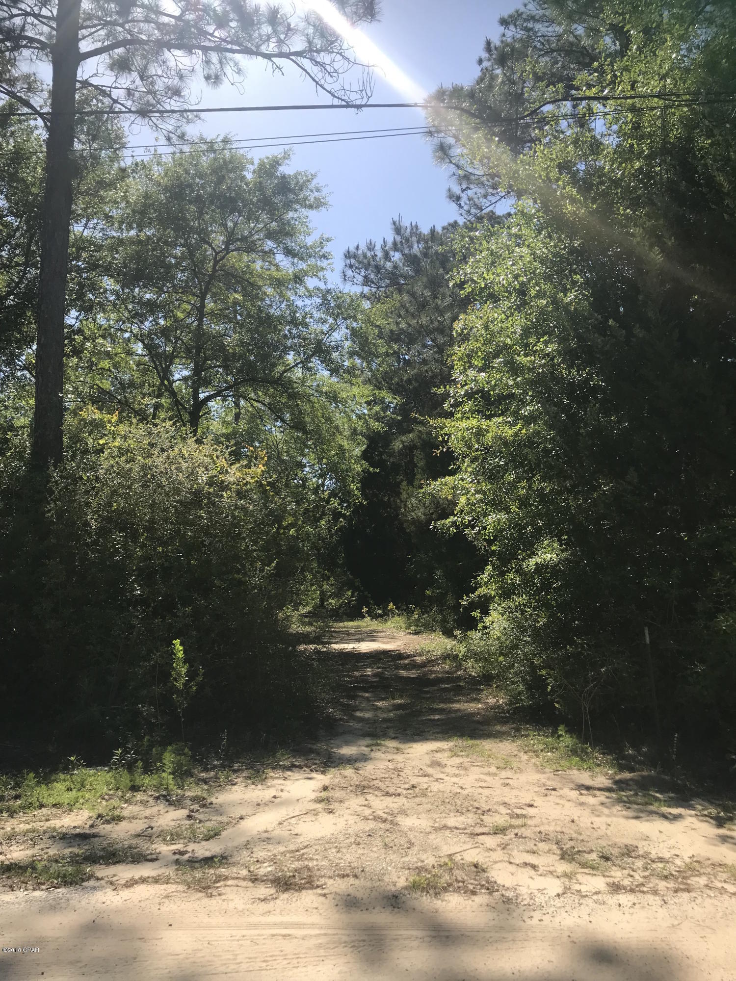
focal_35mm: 28
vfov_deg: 63.4
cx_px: 368
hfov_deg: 49.7
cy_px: 490
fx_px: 794
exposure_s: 1/1880
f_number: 1.8
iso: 20
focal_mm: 3.99
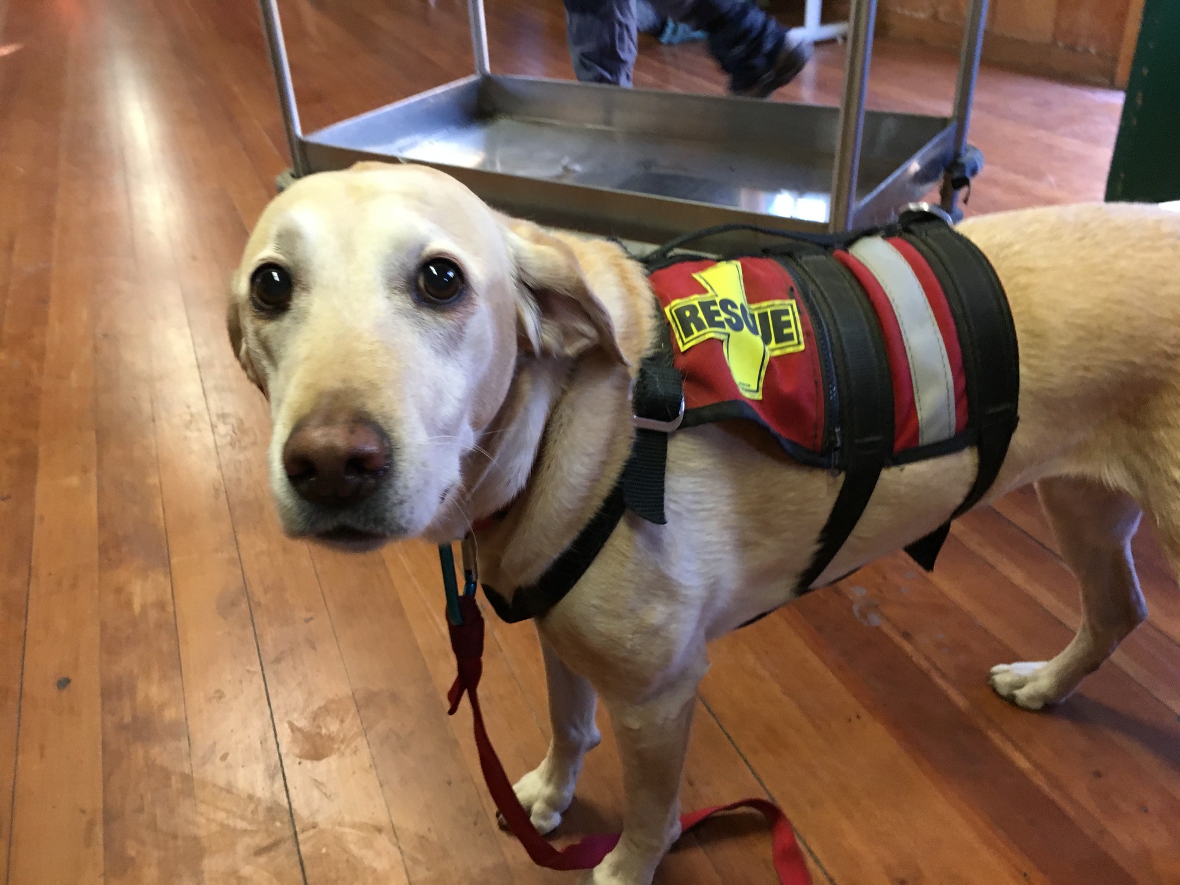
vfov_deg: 48.2
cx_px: 590
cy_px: 442
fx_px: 989
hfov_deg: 61.7
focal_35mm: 29
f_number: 2.2
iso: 160
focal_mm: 4.15
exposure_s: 1/30
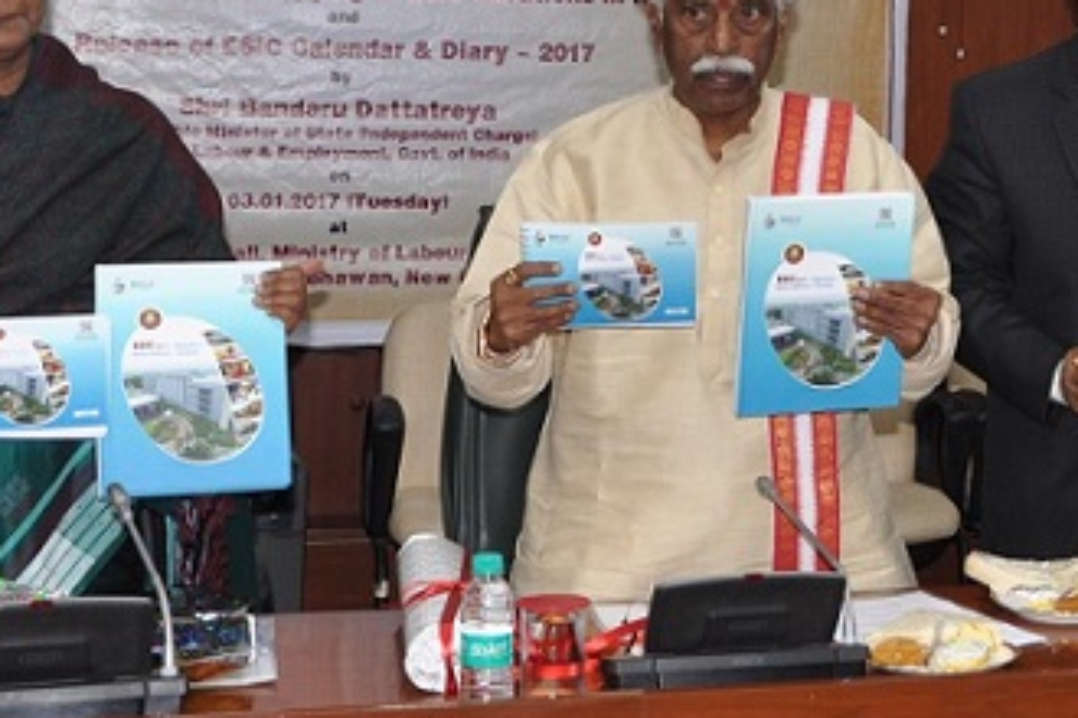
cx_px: 956
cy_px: 13
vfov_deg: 14.6
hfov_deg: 21.6
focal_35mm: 92
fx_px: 2762
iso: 640
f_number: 5
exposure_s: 1/125
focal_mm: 25
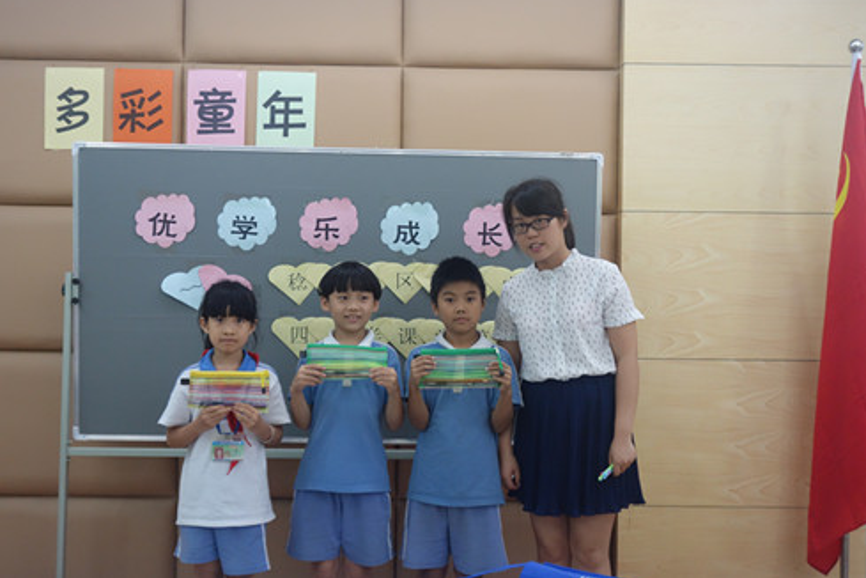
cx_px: 429
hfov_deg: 41.9
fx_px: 1131
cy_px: 288
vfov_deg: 28.6
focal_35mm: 47
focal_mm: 17.18
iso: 800
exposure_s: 1/50
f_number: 3.2
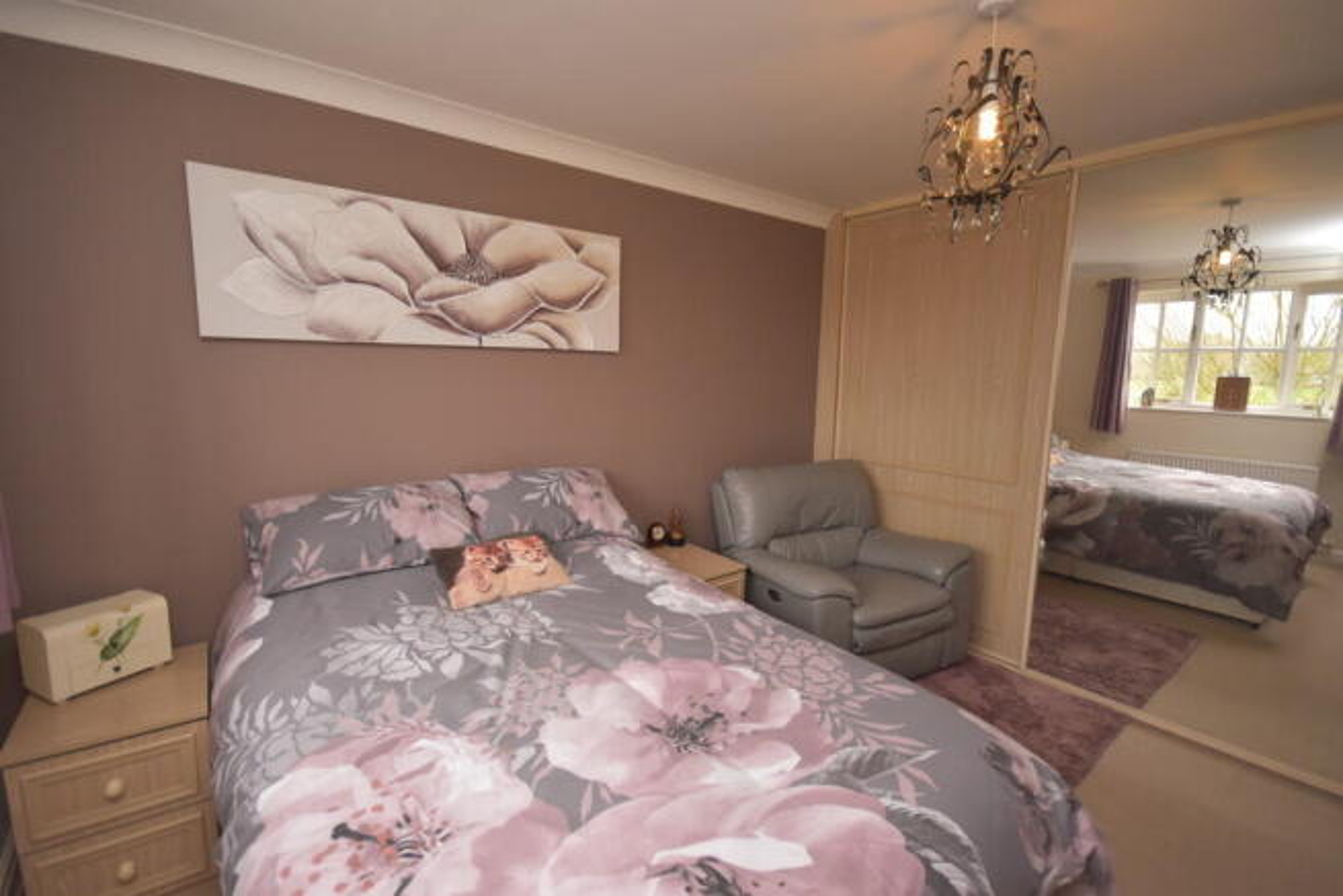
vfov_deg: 77.4
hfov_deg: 100.4
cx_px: 672
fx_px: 560
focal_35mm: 15
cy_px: 448
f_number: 4
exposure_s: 1/125
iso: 800
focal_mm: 10
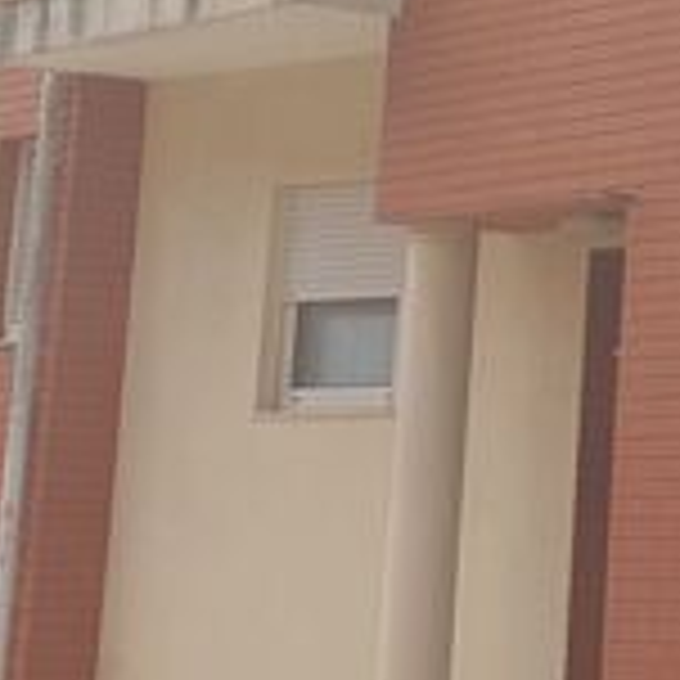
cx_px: 1292
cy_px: -239
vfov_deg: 13.7
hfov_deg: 12.8
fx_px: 2711
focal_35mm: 122
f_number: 2.4
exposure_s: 1/1605
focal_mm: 4.32
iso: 50
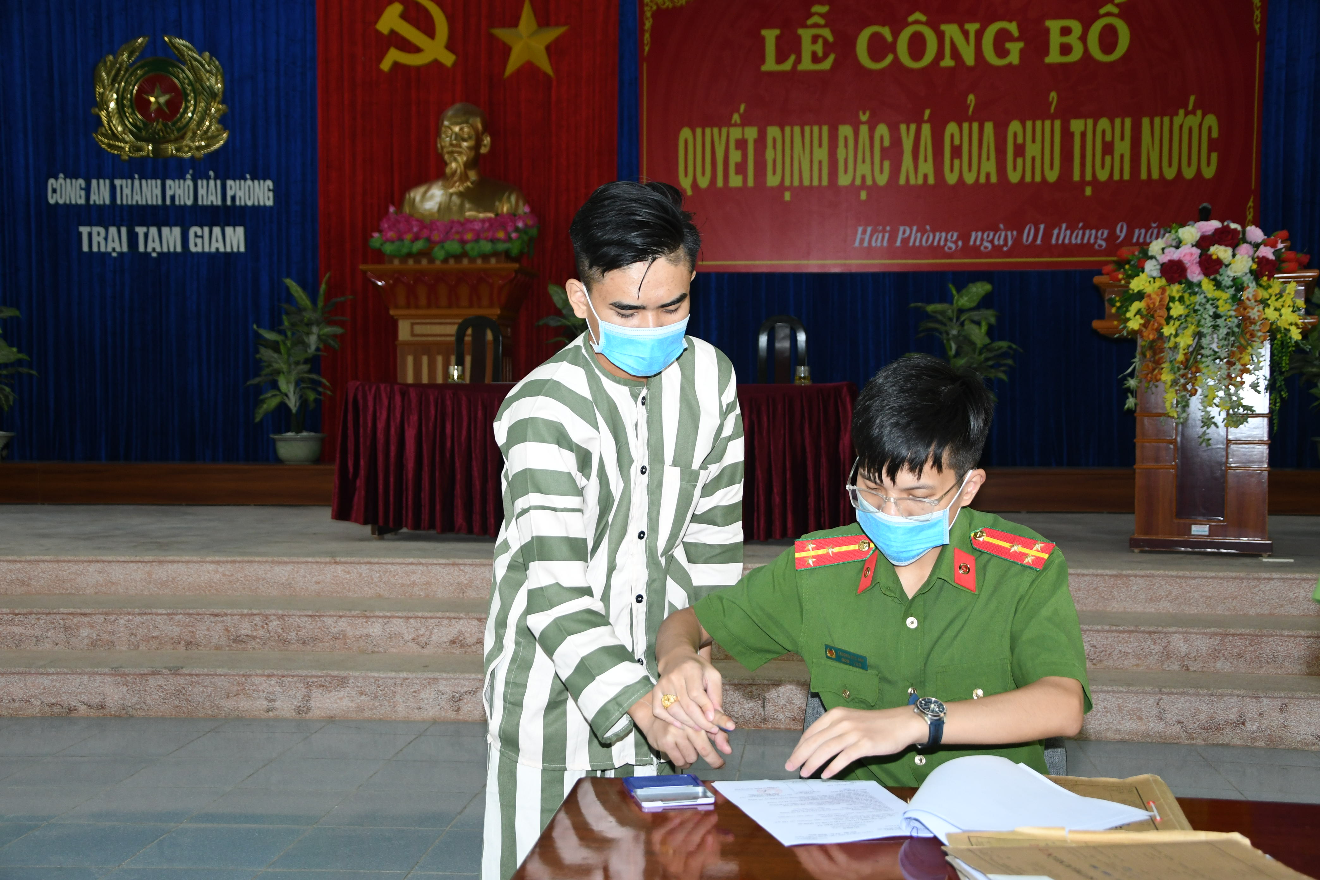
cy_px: 440
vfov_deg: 31.9
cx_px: 660
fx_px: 1540
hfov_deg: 46.4
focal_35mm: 42
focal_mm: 28
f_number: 4.5
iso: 1000
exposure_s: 1/200
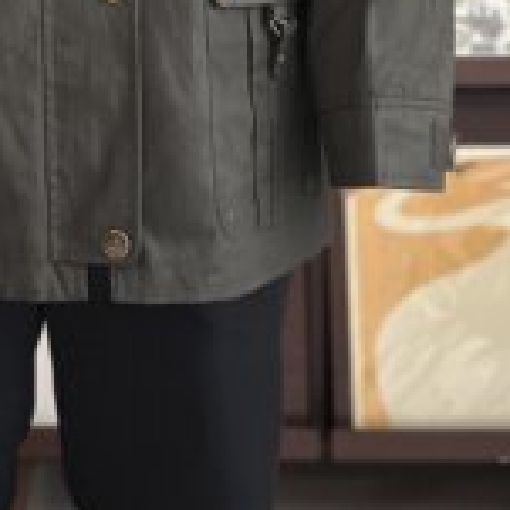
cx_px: 30
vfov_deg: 13.8
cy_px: -179
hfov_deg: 14.2
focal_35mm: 121
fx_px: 2017
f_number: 1.78
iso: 1000
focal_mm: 6.86
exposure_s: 1/30
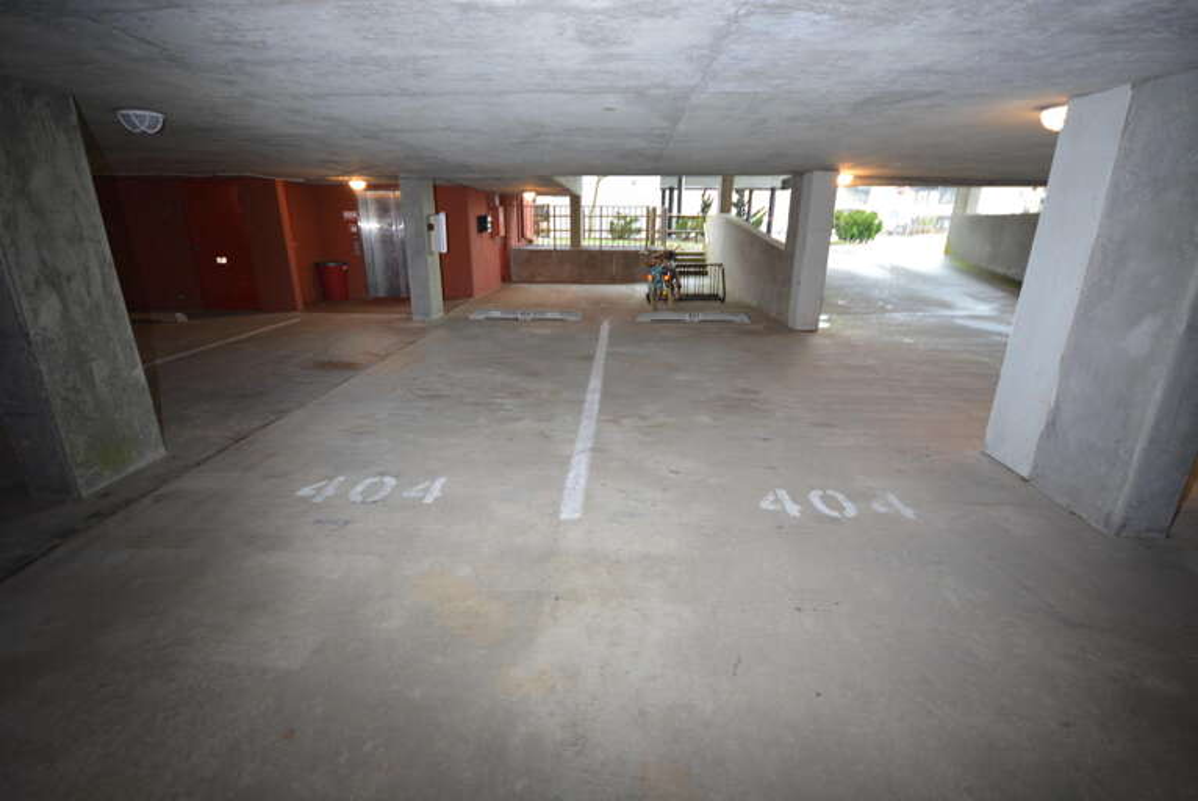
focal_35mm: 15
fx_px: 500
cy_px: 400
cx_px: 599
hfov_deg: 100.3
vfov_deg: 77.4
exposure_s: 1/6
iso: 640
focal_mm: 10
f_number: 4
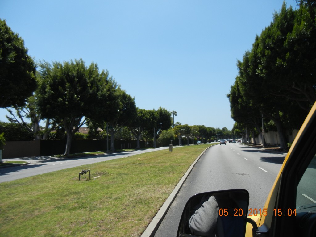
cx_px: 158
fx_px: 274
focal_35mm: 30
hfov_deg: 60.0
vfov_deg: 46.8
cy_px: 118
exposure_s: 1/399
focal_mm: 5.4
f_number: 7
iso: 160
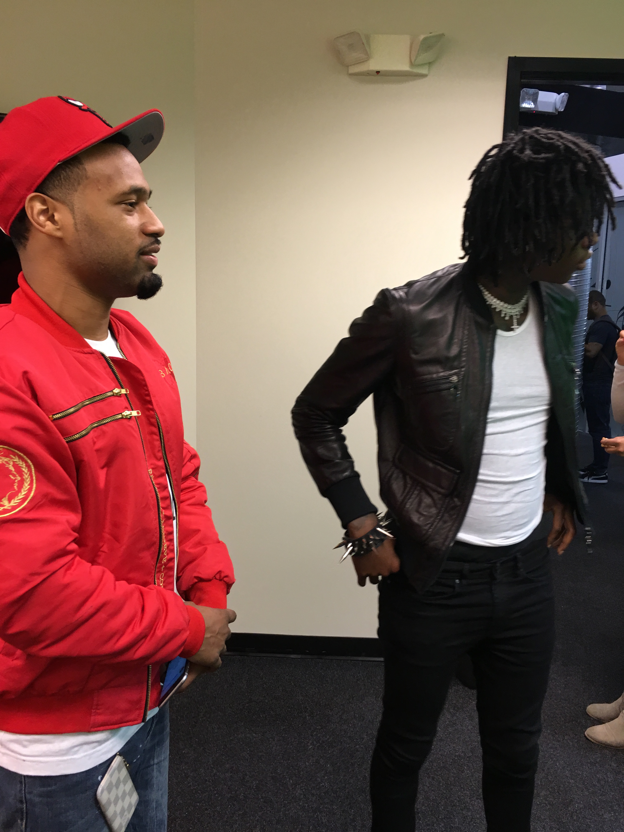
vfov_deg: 61.7
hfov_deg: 48.2
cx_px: 312
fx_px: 697
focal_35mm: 29
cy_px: 416
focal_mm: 4.15
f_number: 2.2
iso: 32
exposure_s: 1/15
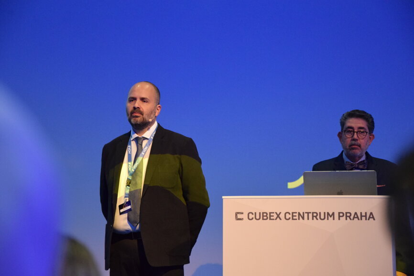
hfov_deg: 18.2
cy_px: 138
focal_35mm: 112
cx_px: 207
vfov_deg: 12.2
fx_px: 1293
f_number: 5.3
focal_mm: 75
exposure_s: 1/60
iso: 3600
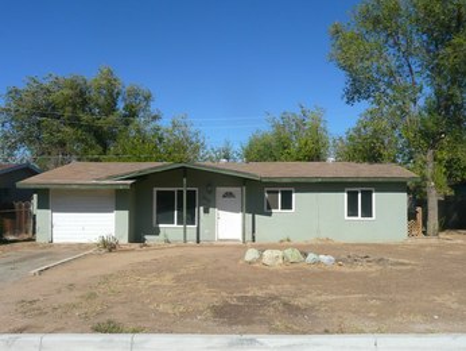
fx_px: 431
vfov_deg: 44.2
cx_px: 233
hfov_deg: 56.8
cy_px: 176
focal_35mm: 32
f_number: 8
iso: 100
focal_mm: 5.2
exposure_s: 1/320
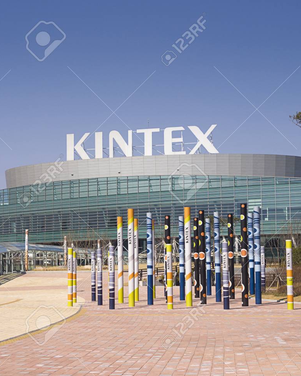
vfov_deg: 23.6
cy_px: 188
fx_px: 902
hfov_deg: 18.9
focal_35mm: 81
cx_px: 114
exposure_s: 1/640
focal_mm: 31
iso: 100
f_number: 8
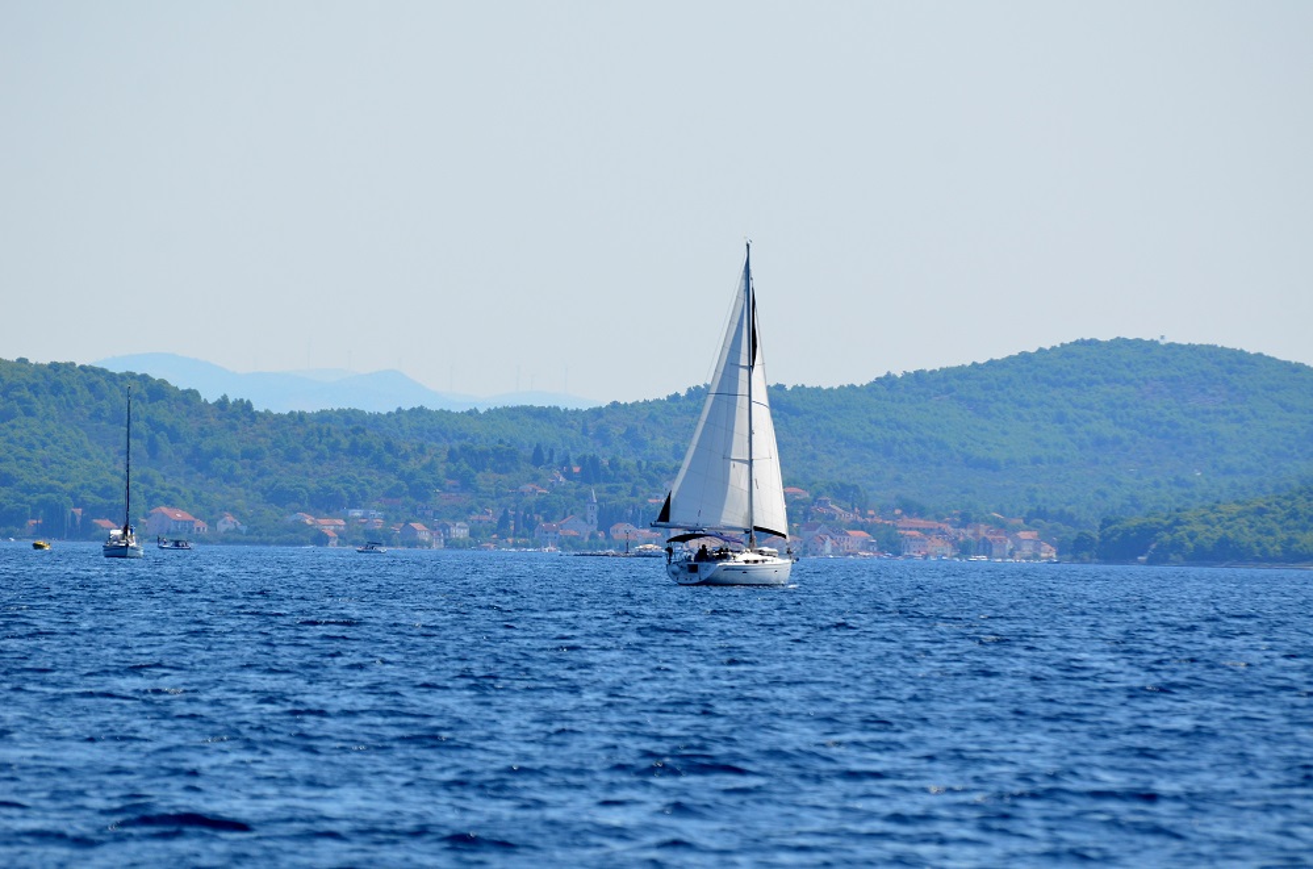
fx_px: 13099
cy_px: 434
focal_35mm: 360
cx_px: 656
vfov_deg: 3.8
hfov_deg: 5.7
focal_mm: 240
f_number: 6.3
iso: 400
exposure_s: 1/2000
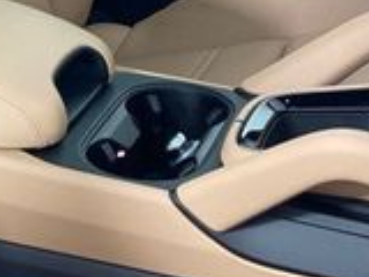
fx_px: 1194
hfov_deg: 15.9
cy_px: -28
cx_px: -214
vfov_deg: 13.0
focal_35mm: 112
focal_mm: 3.99
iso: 80
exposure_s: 1/60
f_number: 1.8
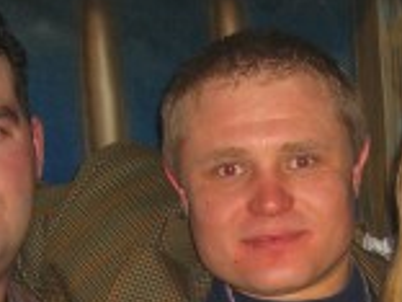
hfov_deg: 13.4
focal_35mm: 146
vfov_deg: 10.0
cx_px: 389
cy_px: 390
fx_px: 1696
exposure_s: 1/60
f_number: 2.8
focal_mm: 7.9
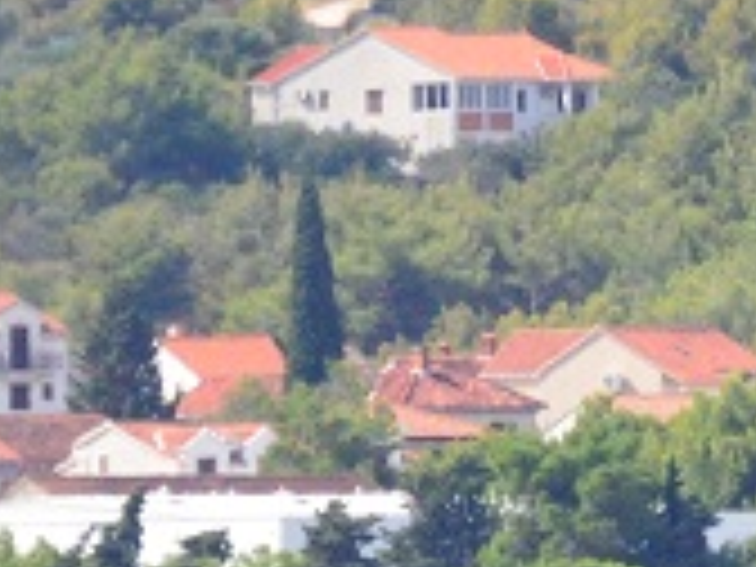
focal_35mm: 2573
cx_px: 684
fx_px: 56193
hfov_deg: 0.8
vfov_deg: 0.6
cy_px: 122
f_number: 5.6
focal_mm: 300
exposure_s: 1/6400
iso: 2000
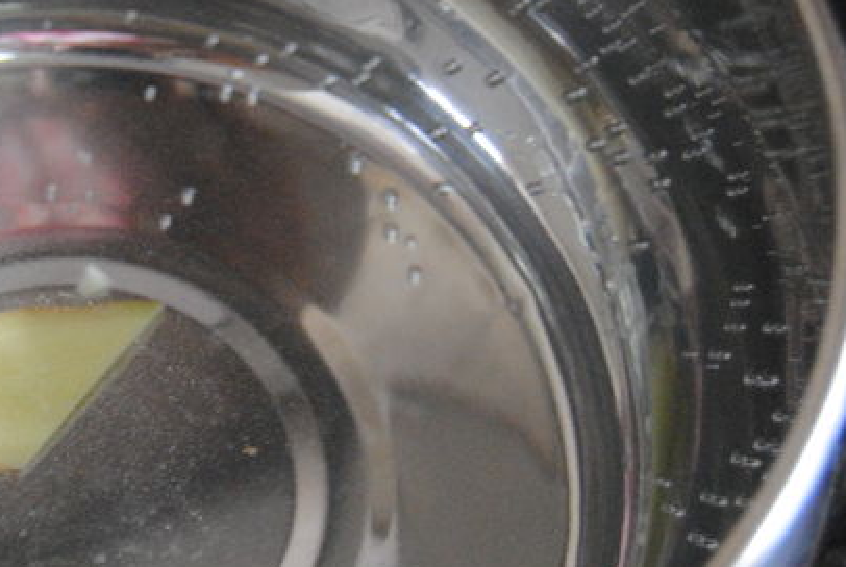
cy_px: 243
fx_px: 3113
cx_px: 18
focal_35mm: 132
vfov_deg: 10.4
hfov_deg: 15.2
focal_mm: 35
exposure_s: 1/30
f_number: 4.5
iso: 1100
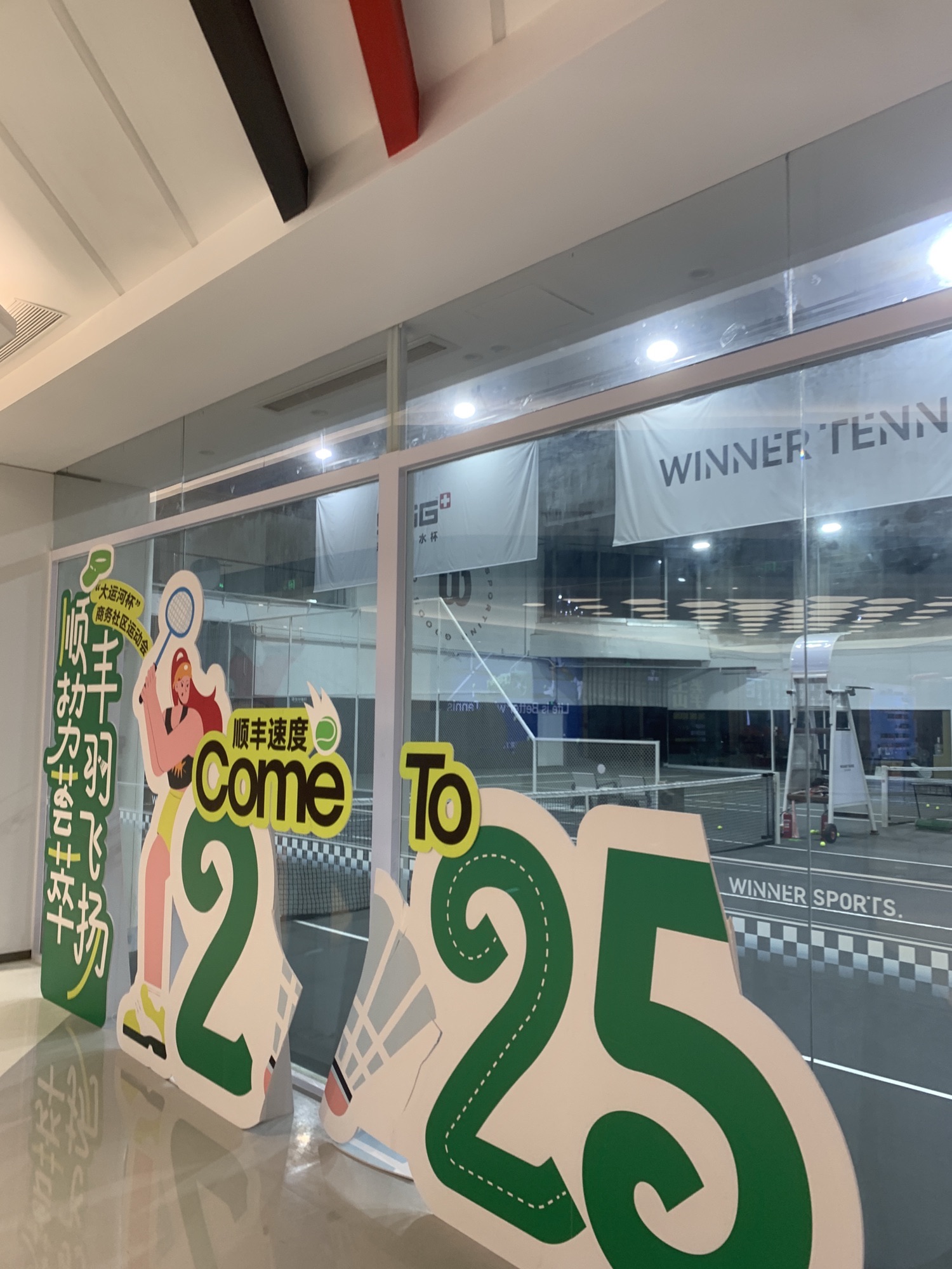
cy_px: 634
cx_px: 476
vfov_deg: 67.3
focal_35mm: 26
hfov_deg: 53.1
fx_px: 953
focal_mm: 4.25
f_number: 1.8
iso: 50
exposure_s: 1/100
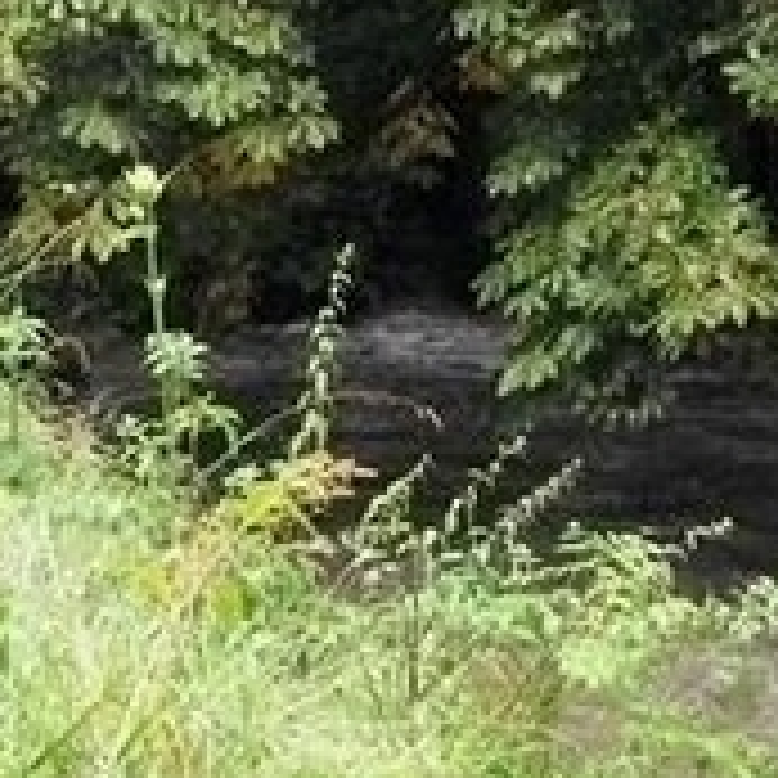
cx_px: 333
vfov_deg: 17.5
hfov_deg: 17.7
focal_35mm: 98
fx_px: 2492
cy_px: 94
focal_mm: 5.7
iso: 586
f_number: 2.9
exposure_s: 1/125
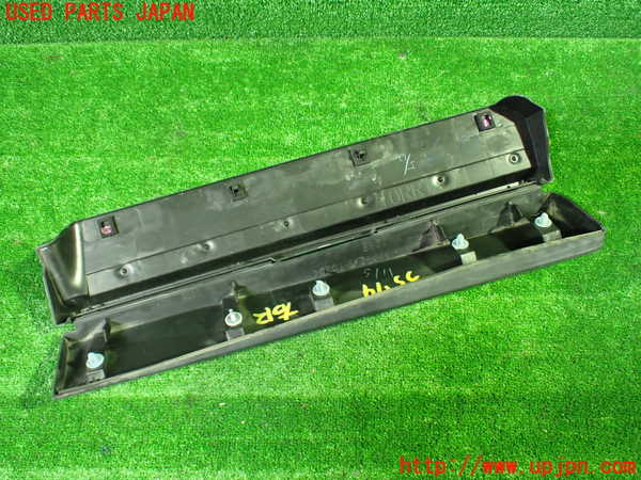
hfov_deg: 60.0
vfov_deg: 46.8
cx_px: 320
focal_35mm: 30
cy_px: 240
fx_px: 556
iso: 1000
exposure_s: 1/30
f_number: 2.3
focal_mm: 5.4
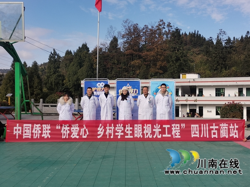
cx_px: 125
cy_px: 94
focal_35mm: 40
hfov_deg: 46.8
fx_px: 289
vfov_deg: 36.0
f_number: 1.8
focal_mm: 4.75
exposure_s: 1/1645
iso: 50
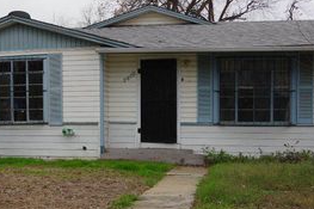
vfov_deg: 22.9
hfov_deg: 33.7
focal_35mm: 59
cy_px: 127
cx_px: 112
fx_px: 514
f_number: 10
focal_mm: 21
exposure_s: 1/125
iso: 200
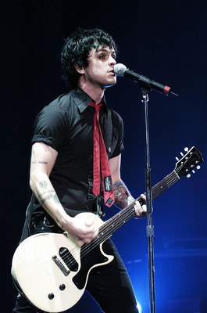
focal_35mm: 147
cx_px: 104
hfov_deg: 9.3
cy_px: 156
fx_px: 1273
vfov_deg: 14.0
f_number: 4
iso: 800
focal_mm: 98
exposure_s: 1/125
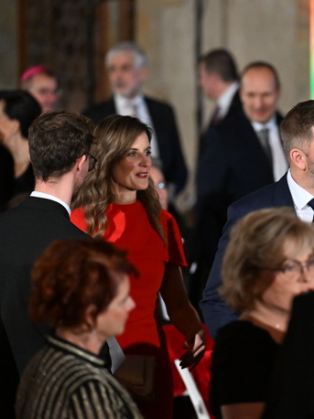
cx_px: 262
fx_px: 3511
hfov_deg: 5.1
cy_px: 210
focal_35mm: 290
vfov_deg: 6.8
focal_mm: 200
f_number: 3.5
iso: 8000
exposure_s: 1/400
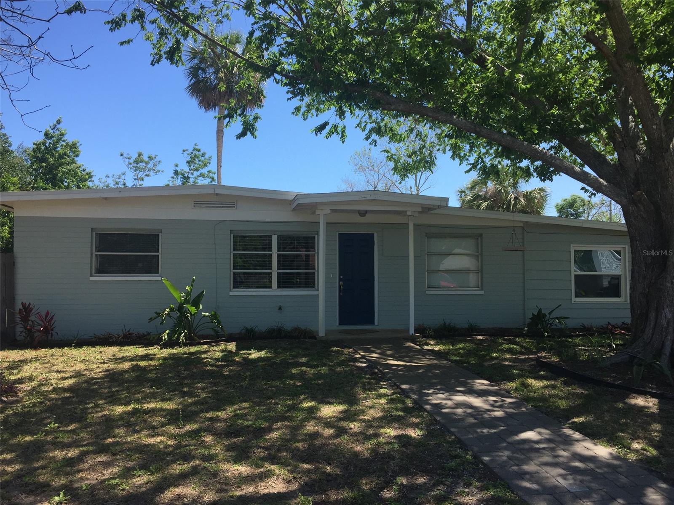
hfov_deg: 61.7
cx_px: 337
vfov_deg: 48.2
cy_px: 252
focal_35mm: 29
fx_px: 565
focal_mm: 4.15
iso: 32
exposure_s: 1/1130
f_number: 2.2
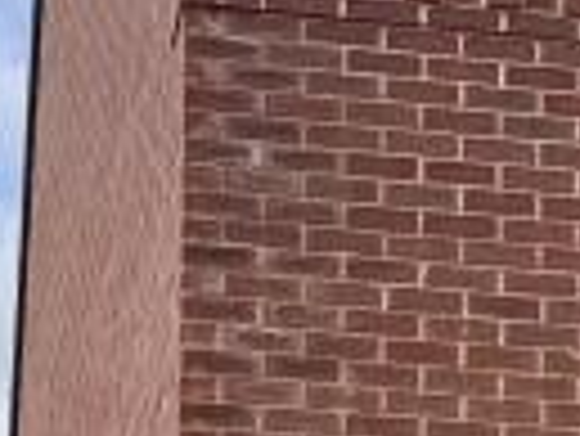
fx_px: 3186
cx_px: 468
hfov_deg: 10.4
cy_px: 885
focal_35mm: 190
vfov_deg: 7.5
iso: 80
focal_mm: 6.76
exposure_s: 1/1285
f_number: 1.78
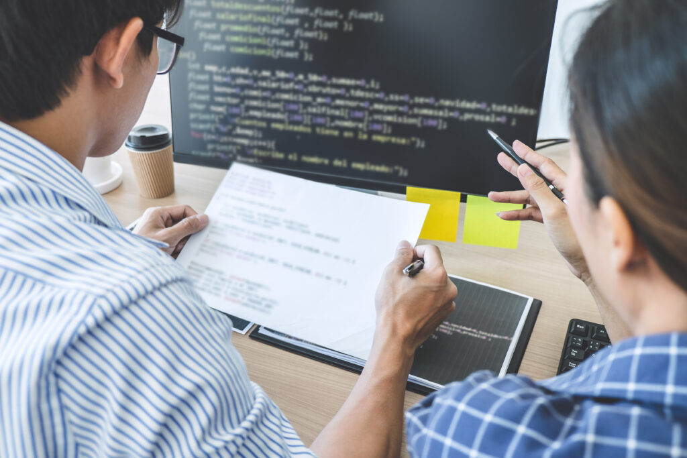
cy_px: 229
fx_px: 668
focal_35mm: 35
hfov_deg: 54.4
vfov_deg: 37.9
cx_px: 344
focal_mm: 23.3
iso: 200
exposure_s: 1/80
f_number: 3.2
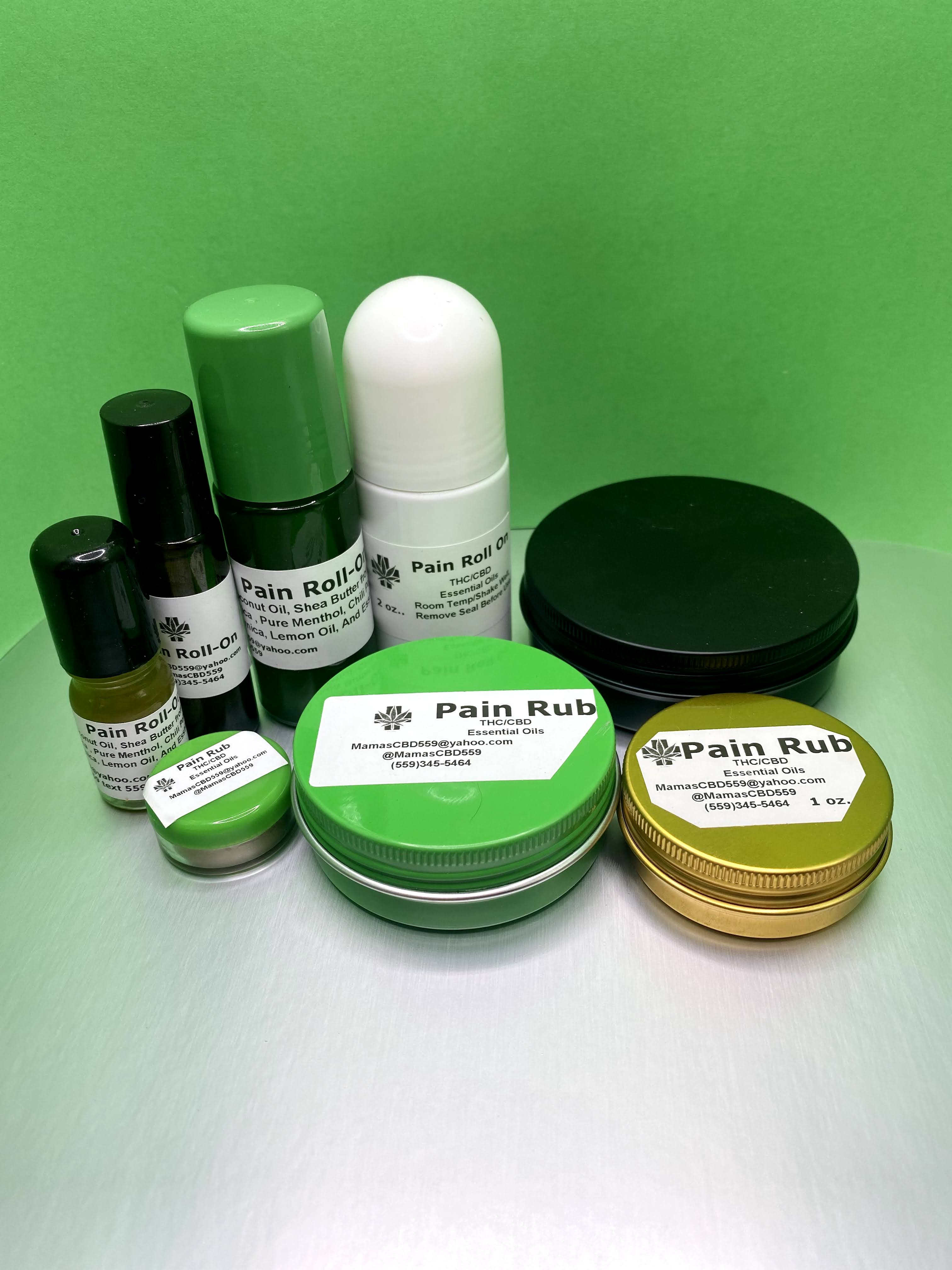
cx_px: 476
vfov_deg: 67.3
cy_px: 635
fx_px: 953
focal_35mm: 26
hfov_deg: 53.1
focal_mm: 4.25
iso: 32
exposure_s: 1/246
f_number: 1.8
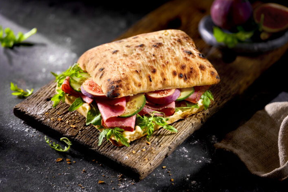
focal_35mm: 98
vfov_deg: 14.0
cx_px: 143
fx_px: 784
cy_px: 88
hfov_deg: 20.8
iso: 250
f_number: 11
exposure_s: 1/1.25
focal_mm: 90
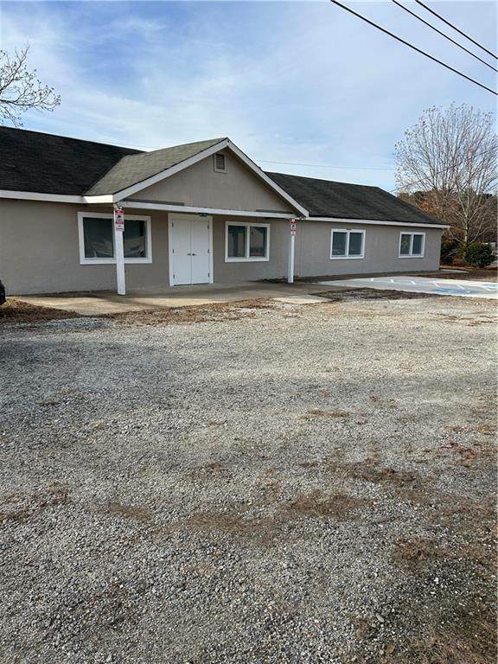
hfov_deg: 53.1
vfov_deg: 67.3
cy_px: 332
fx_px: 499
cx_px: 249
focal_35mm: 26
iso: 50
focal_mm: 5.7
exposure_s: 1/3356
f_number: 1.5
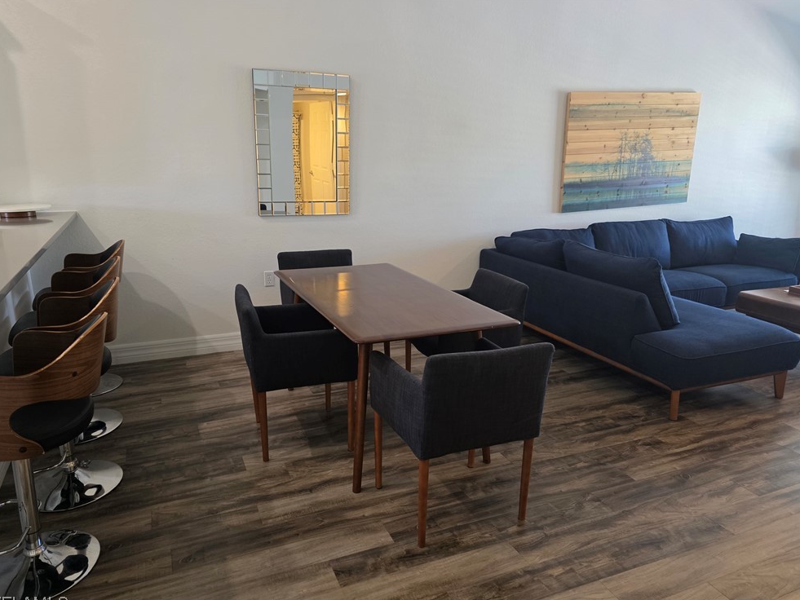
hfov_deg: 71.6
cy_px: 309
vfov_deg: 56.8
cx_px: 387
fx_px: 555
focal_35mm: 24
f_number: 1.7
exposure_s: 1/120
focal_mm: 6.3
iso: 320
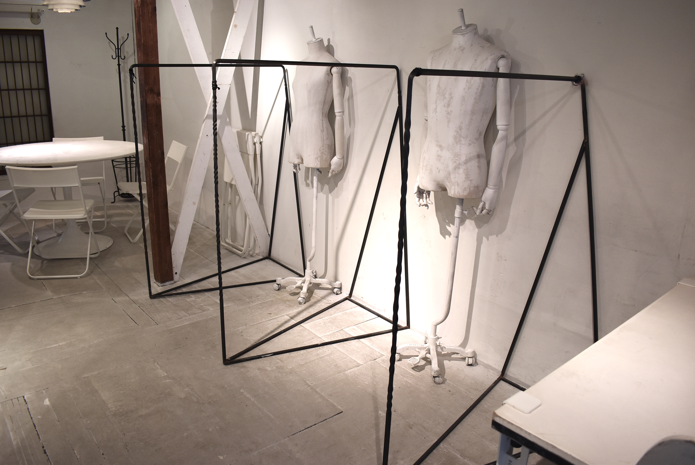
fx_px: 522
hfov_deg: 67.3
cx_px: 348
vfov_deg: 48.0
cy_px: 232
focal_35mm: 27
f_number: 4
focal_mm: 18
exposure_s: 1/60
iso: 400
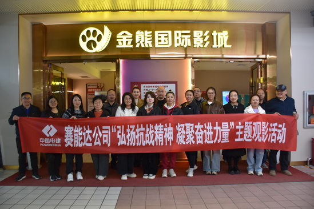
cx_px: 157
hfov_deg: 67.4
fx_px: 235
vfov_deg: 47.9
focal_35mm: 27
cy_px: 104
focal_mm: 18
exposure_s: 1/60
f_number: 4
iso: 400
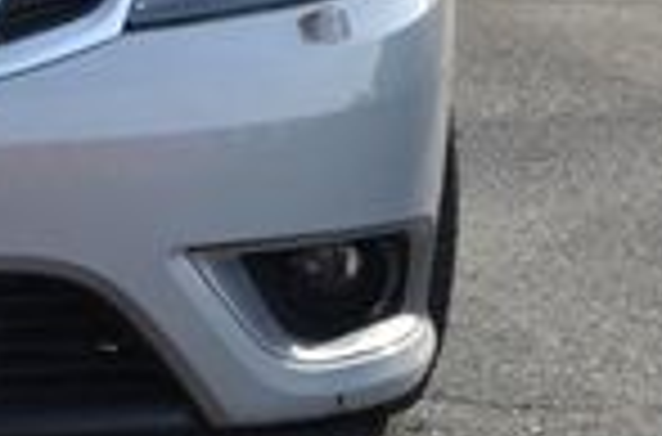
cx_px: -279
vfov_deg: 8.6
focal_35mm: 157
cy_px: -9
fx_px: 2878
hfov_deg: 12.6
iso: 200
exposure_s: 1/250
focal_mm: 24
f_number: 8
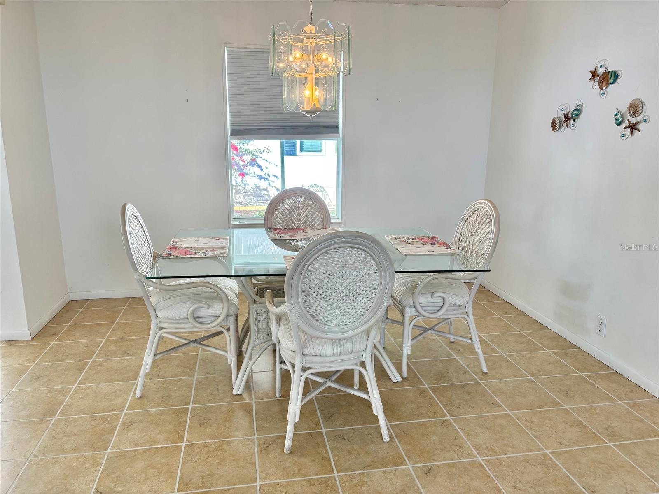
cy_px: 247
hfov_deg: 67.3
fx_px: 495
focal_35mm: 26
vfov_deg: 53.1
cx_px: 330
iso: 64
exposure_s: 1/139
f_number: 1.6
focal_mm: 5.96
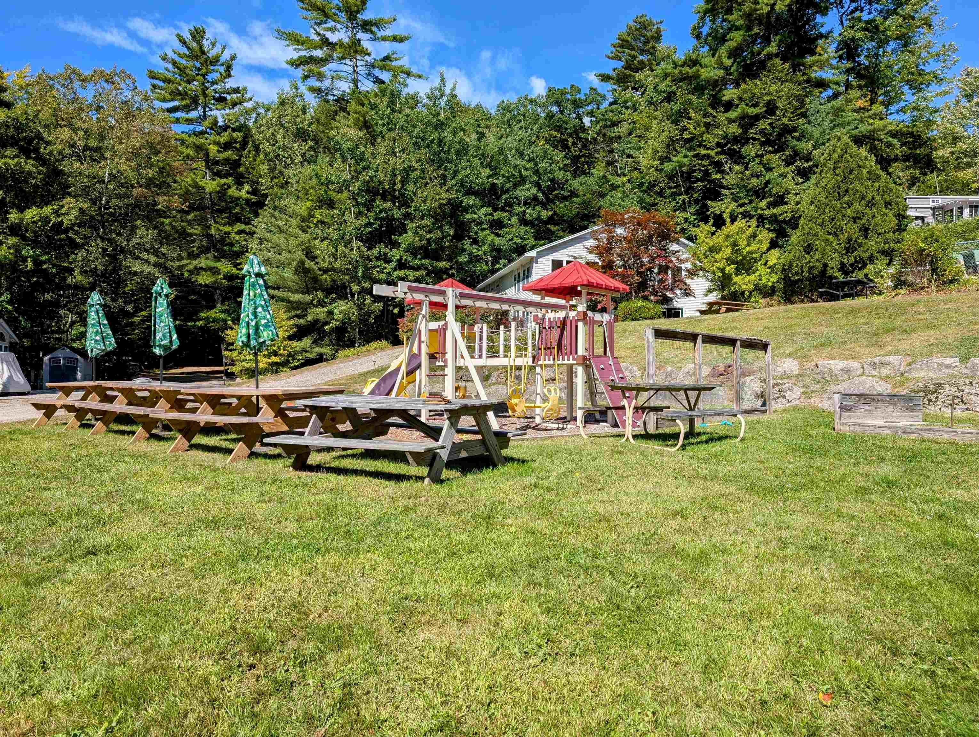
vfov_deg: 56.9
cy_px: 368
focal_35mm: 24
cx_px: 490
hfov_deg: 71.5
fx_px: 680
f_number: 1.68
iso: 19
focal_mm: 6.9
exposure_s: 1/1103
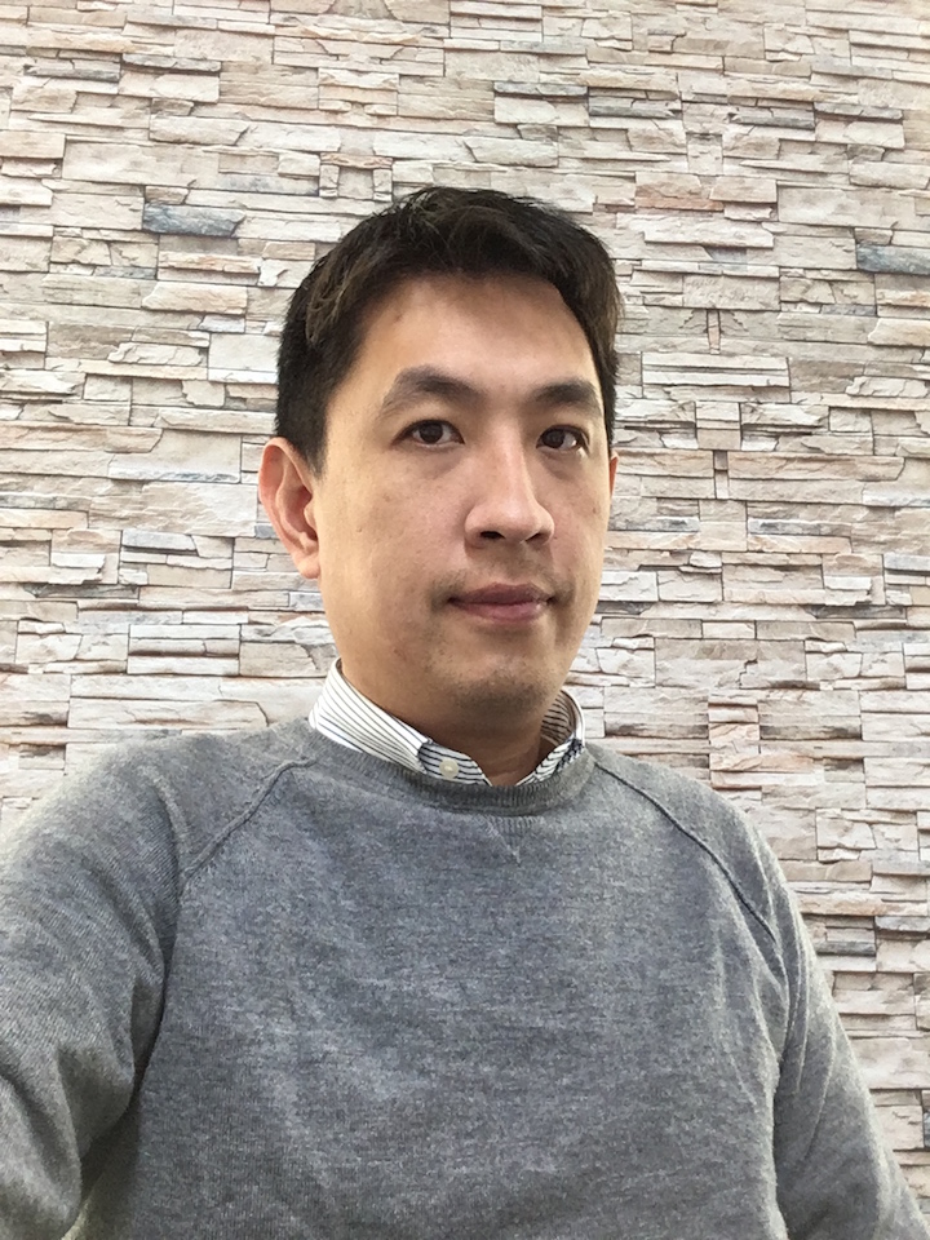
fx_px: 1110
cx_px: 465
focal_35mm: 31
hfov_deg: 45.4
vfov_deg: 58.4
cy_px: 620
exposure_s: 1/30
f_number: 2.4
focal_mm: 2.15
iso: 125
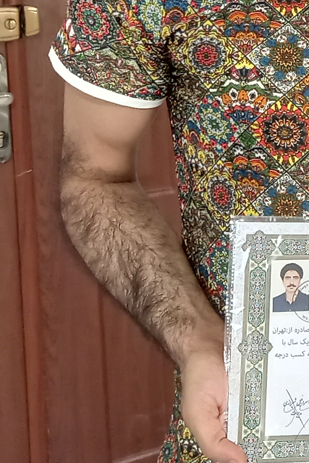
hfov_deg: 12.9
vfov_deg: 20.3
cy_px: 21
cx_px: 522
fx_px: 1261
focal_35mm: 98
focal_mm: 4.6
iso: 200
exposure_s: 1/25
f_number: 2
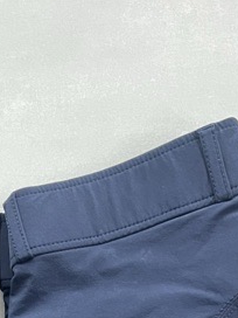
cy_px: 506
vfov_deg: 19.2
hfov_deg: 16.9
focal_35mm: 86
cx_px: 22
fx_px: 788
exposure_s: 1/60
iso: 320
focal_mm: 5.7
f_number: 1.5
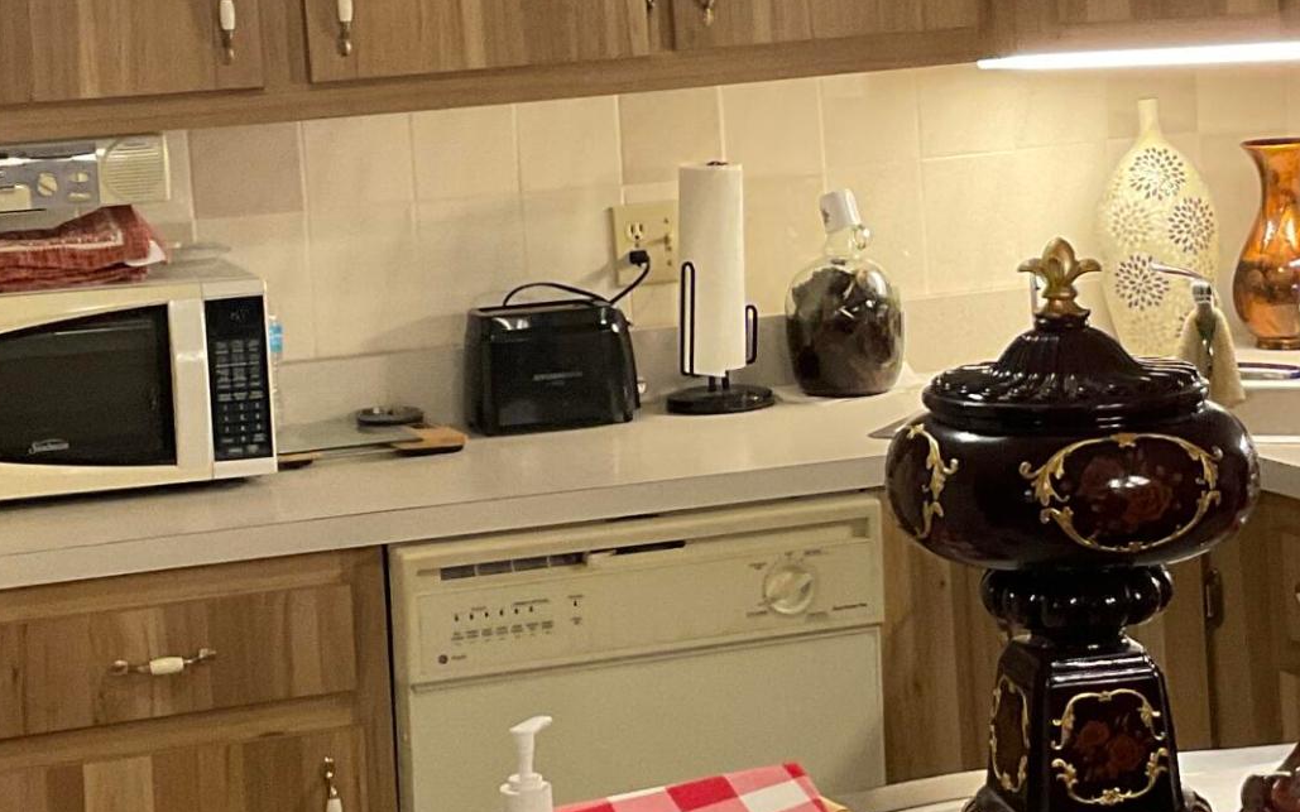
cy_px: 302
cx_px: 633
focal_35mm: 86
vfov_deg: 15.2
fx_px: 3047
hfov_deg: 24.1
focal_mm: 3
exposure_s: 1/60
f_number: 1.8
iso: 160
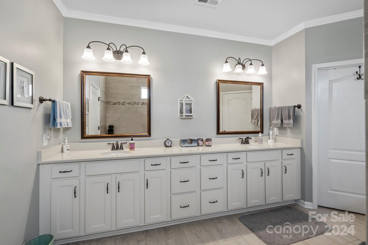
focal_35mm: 16
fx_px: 164
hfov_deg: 96.7
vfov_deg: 73.7
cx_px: 184
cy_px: 122
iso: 100
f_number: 11
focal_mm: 16
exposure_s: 1/2.5
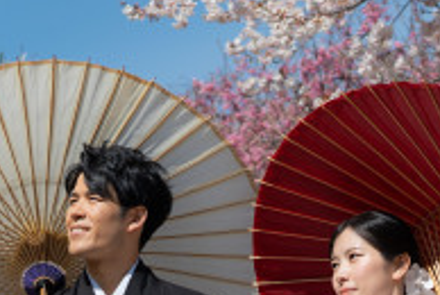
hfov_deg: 14.2
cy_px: 58
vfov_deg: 9.5
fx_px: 1763
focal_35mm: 144
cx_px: 265
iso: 200
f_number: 2.8
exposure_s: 1/5000
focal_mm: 35
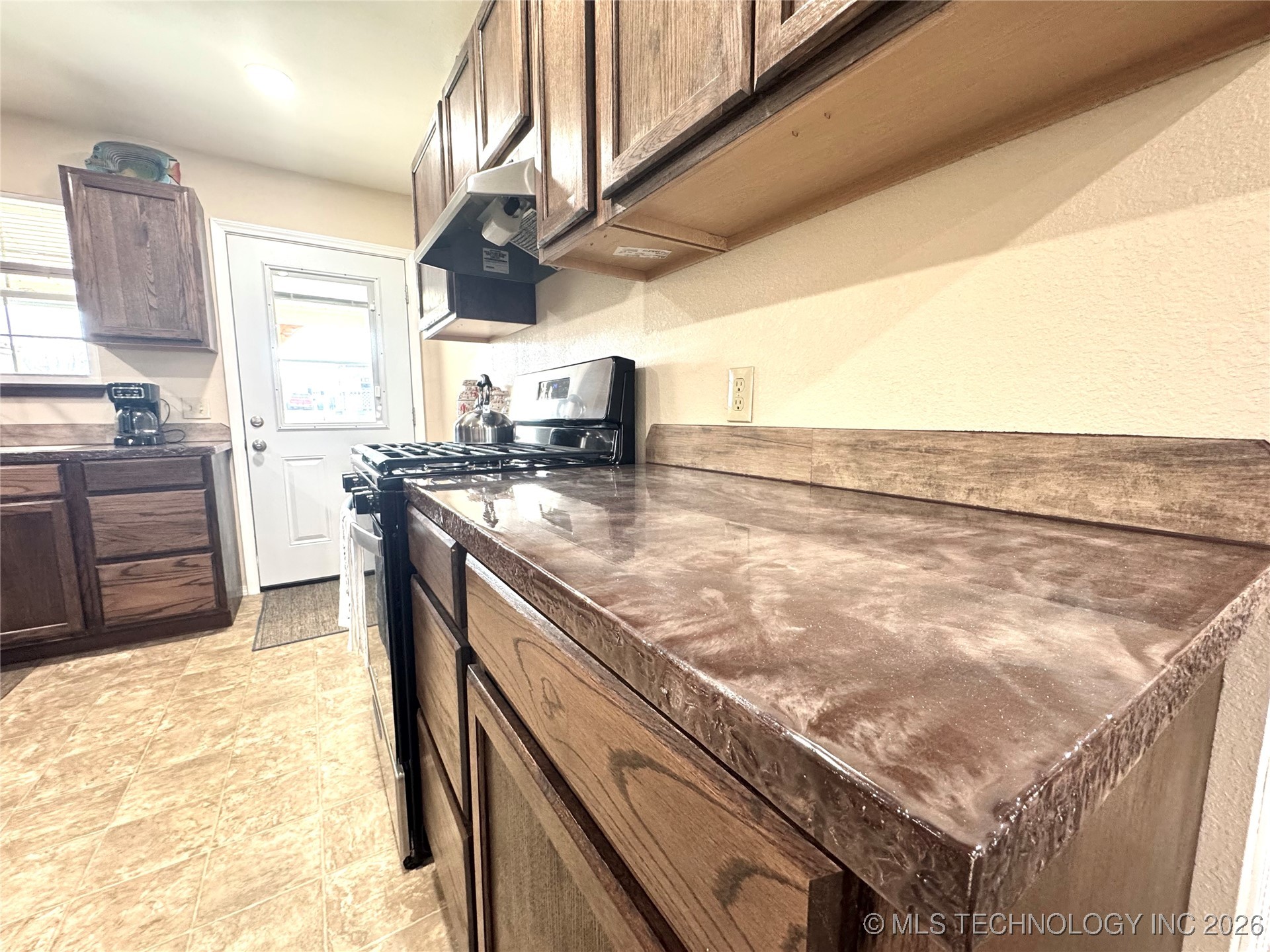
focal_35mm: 14
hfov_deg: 102.1
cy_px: 476
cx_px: 635
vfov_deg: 85.7
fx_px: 514
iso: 250
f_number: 2.2
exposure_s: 1/60
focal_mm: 2.22
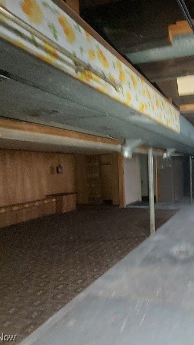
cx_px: 203
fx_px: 174
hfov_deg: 46.4
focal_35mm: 19
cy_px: 173
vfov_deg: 89.6
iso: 640
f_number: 2.2
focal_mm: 1.74
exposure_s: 1/24
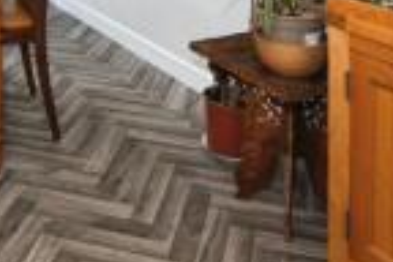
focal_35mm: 53
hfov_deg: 36.7
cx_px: 104
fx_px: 579
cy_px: -160
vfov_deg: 20.7
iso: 400
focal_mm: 11
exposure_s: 1/40
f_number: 7.1
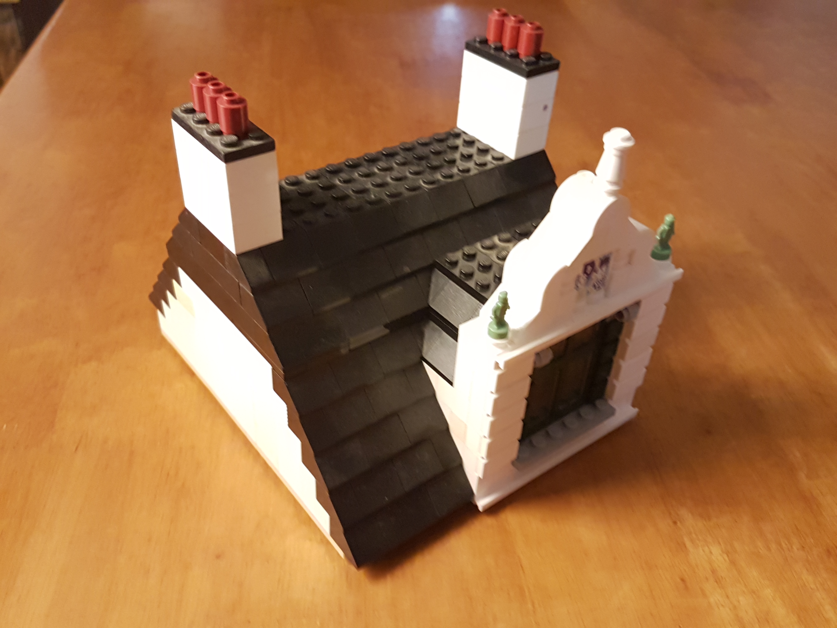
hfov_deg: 67.3
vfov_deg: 53.1
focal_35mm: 26
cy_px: 314
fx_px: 629
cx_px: 418
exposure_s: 1/10
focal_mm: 4.2
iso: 250
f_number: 1.7
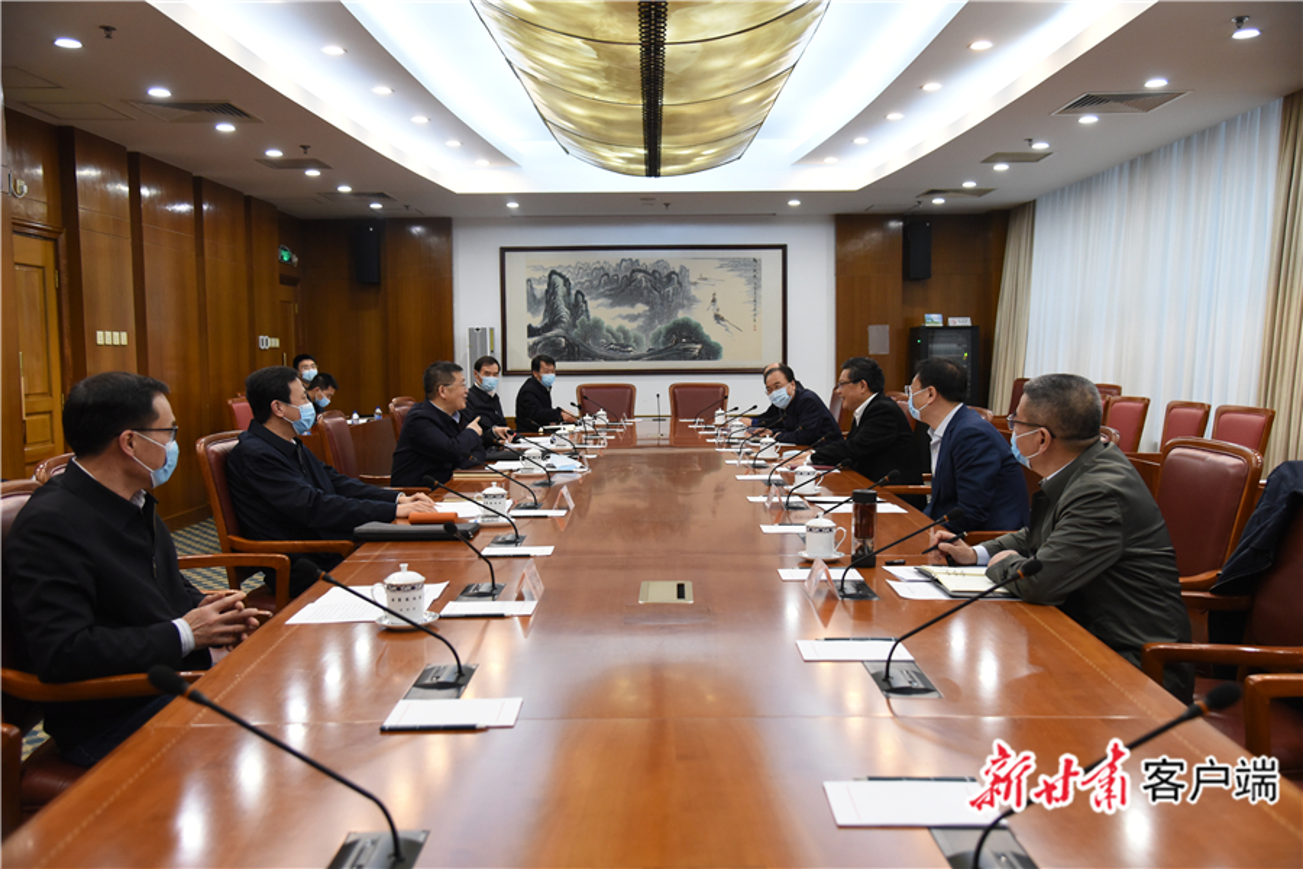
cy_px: 434
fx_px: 1158
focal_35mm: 32
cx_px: 652
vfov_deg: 41.1
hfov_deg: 58.7
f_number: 4
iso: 2500
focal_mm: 32
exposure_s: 1/200
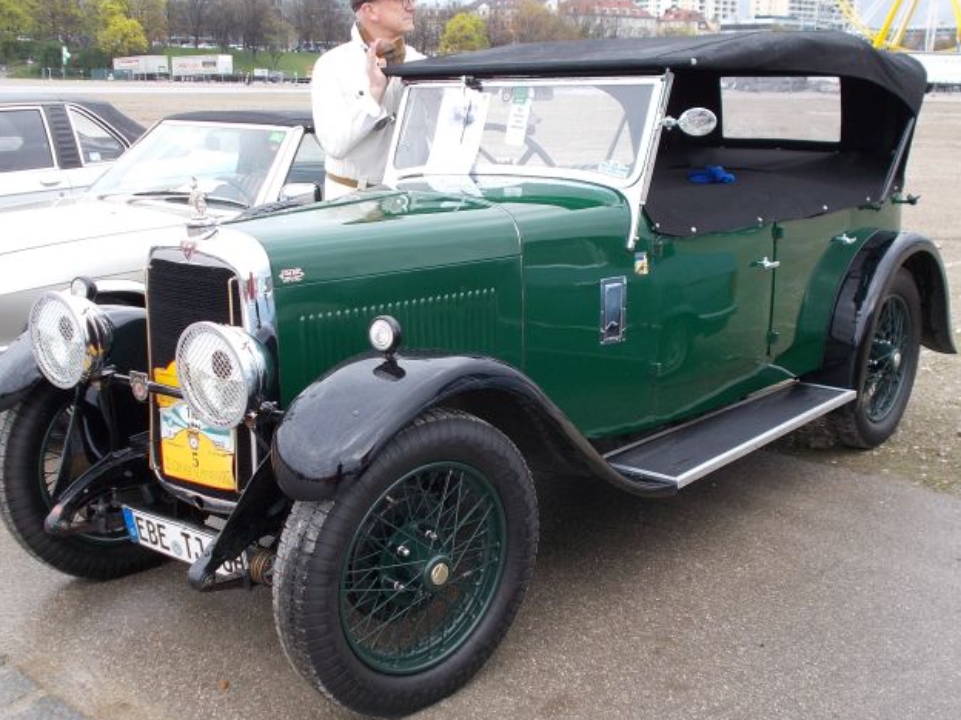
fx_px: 1249
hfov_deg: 42.1
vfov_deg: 32.2
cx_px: 447
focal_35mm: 45
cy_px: 382
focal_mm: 6.9
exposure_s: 1/160
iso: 80
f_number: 3.9
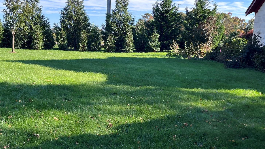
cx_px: 96
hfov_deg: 49.9
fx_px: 281
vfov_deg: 29.7
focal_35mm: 40
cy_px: 74
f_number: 1.6
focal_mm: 5.1
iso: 50
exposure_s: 1/1199
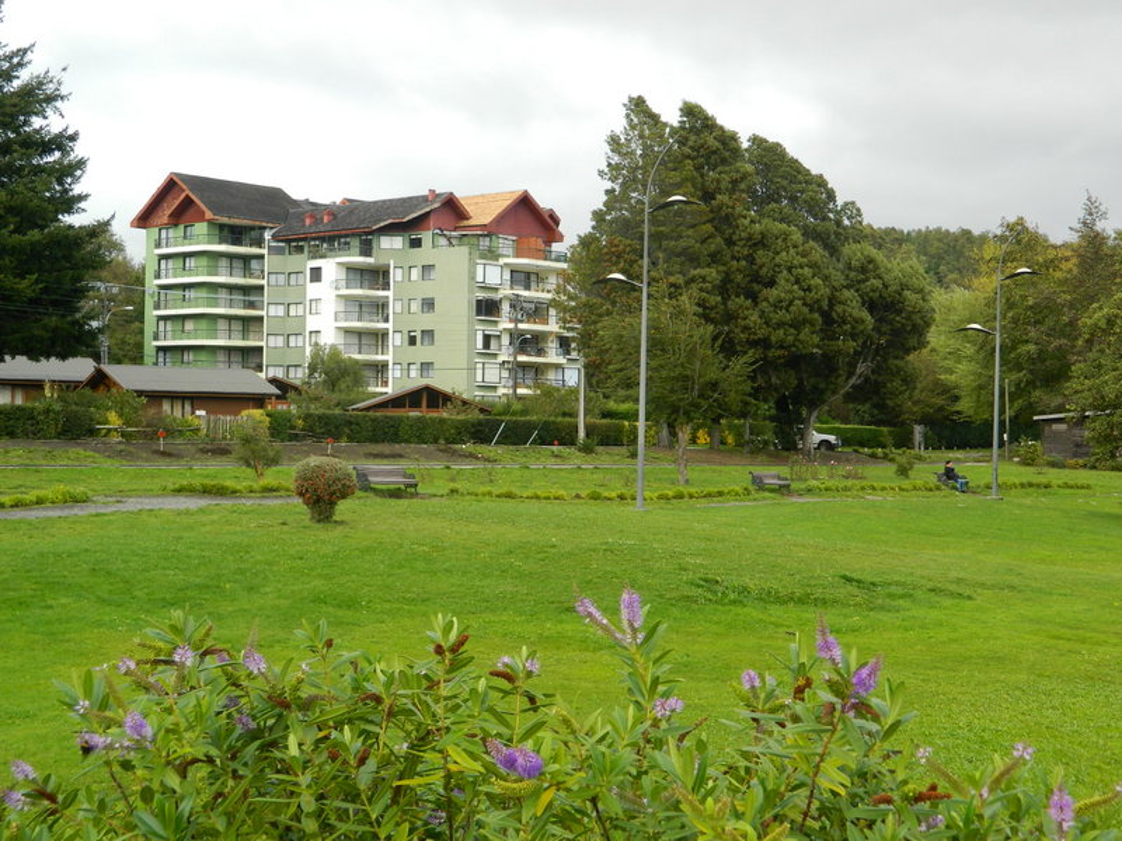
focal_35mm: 57
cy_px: 420
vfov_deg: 25.7
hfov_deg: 33.8
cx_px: 561
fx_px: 1848
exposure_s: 1/250
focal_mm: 10.2
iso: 80
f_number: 3.8
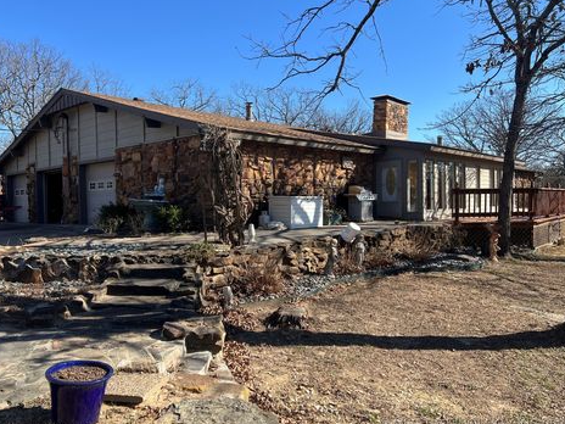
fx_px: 457
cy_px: 209
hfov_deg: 63.4
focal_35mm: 28
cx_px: 270
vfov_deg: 49.7
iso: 50
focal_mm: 5.7
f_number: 1.5
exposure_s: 1/2299
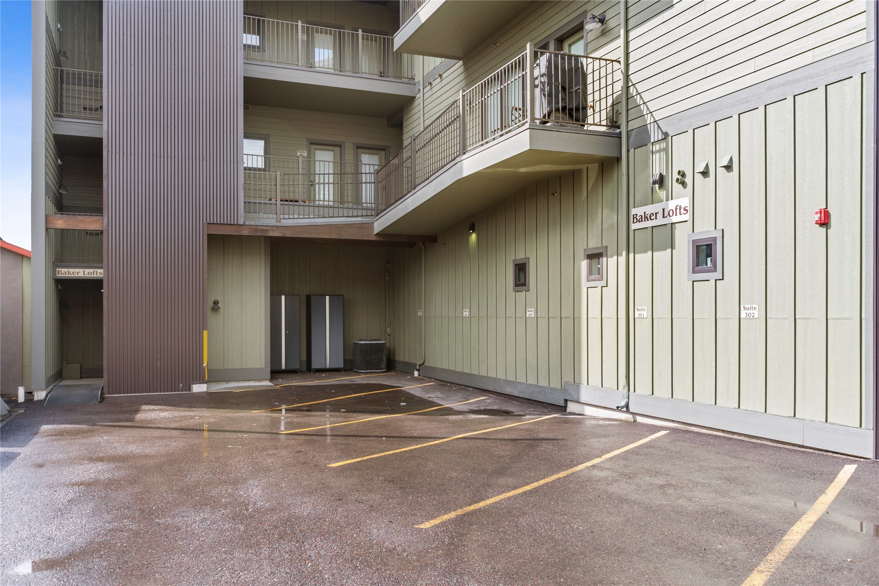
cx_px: 440
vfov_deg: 43.6
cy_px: 293
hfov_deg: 61.9
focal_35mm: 30
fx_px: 732
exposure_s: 1/250
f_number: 6.3
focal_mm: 20
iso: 200
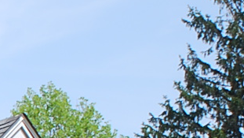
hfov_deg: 5.2
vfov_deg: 3.0
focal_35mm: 392
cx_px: -487
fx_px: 2536
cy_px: 444
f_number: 7.1
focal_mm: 40
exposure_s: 1/200
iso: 100
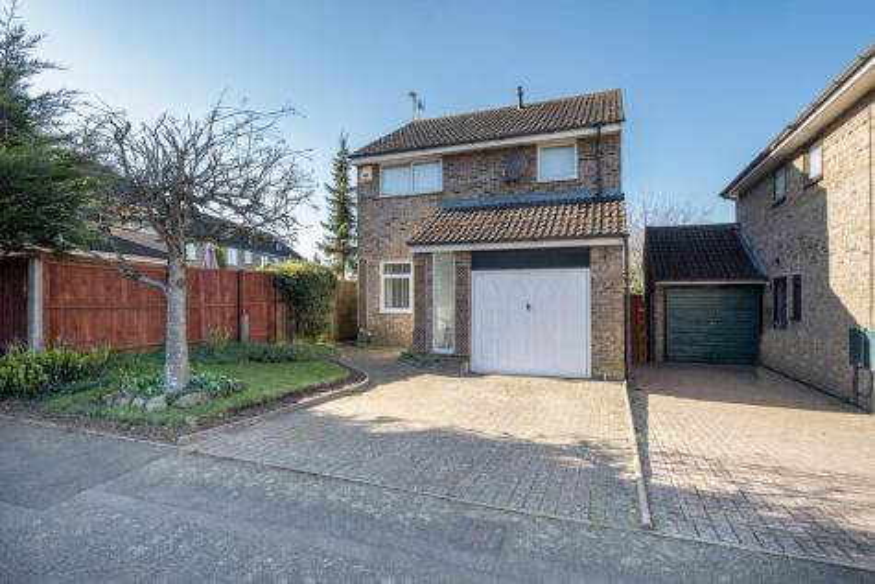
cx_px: 438
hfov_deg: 90.0
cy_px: 292
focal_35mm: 18
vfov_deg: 67.4
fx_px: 438
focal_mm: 12
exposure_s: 1/50
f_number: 8
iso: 100
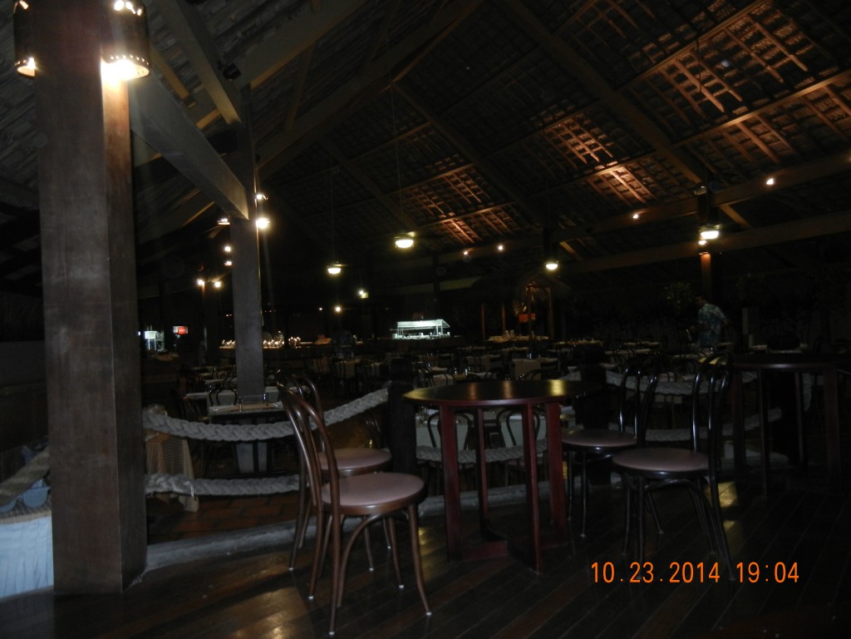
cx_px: 426
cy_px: 320
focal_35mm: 30
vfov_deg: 46.8
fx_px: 738
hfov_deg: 60.0
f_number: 3.5
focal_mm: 5.4
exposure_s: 1/30
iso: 400
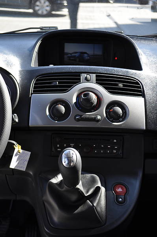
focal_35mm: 60
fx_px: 394
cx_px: 78
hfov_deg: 22.5
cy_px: 118
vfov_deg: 33.4
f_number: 5.6
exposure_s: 1/125
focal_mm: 40
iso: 200
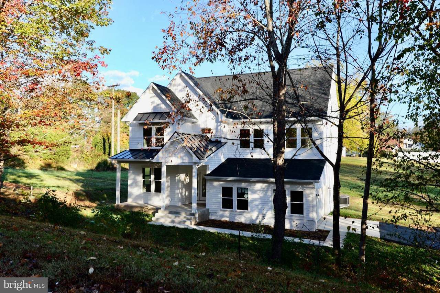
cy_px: 146
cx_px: 220
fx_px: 293
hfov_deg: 73.8
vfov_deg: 53.1
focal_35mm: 24
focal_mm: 24
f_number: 9
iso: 125
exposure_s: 1/60
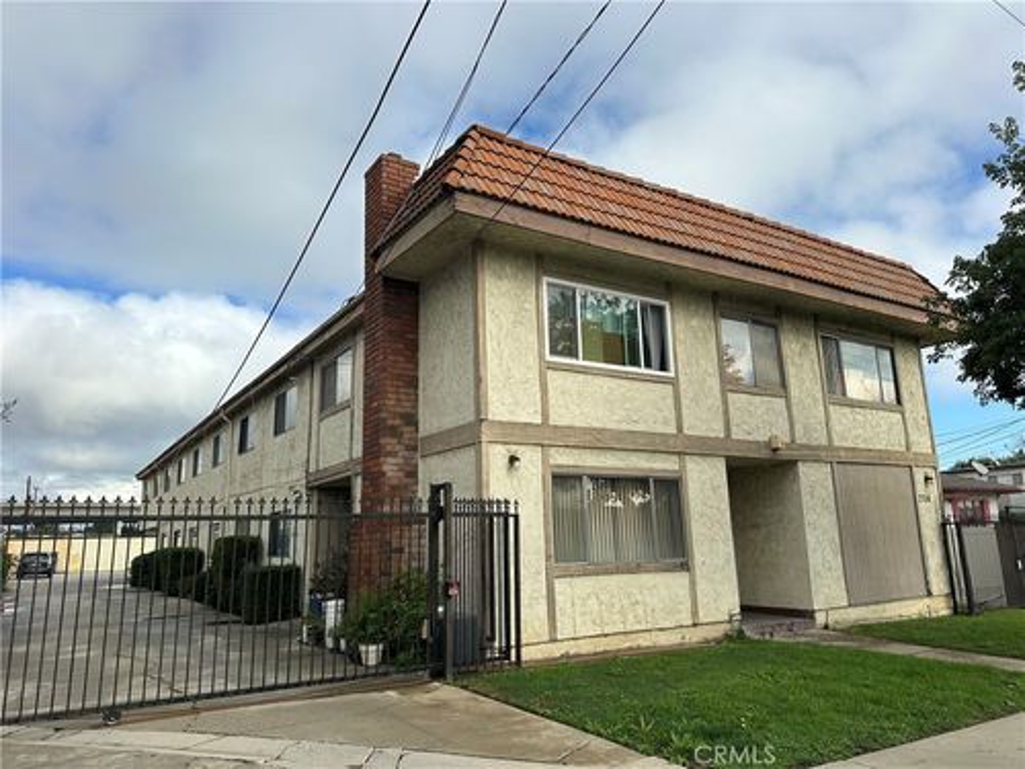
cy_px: 384
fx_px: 711
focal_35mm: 24
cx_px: 512
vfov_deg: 56.8
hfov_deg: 71.6
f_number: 1.78
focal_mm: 6.86
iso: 80
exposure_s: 1/4016
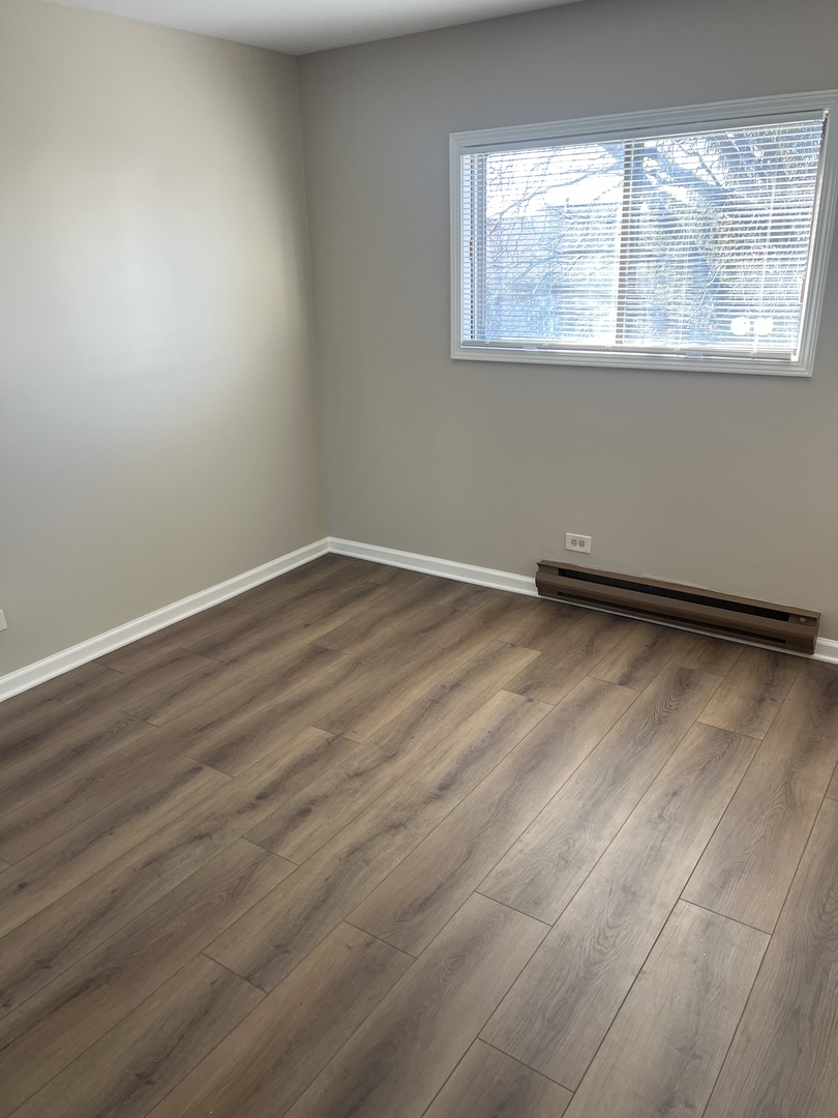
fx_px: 839
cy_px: 559
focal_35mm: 26
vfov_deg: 67.3
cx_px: 419
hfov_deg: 53.1
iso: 80
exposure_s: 1/121
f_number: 1.5
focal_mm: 5.7
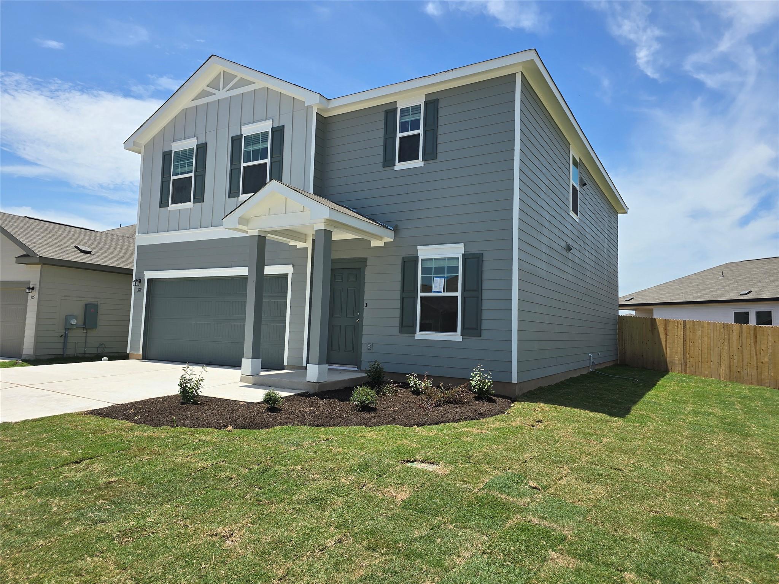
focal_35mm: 23
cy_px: 292
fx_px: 518
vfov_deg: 58.9
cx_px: 390
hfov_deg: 73.9
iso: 12
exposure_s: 1/1016
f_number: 1.7
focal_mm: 6.3
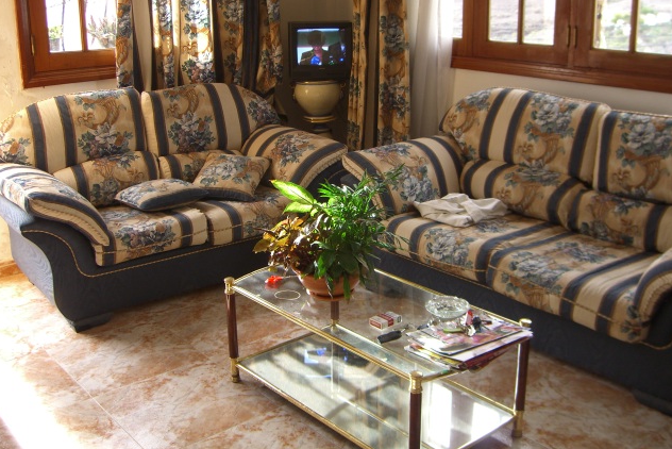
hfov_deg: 48.4
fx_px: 747
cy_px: 203
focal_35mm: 40
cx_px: 335
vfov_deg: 33.4
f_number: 2.8
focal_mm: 7.9
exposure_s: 1/80
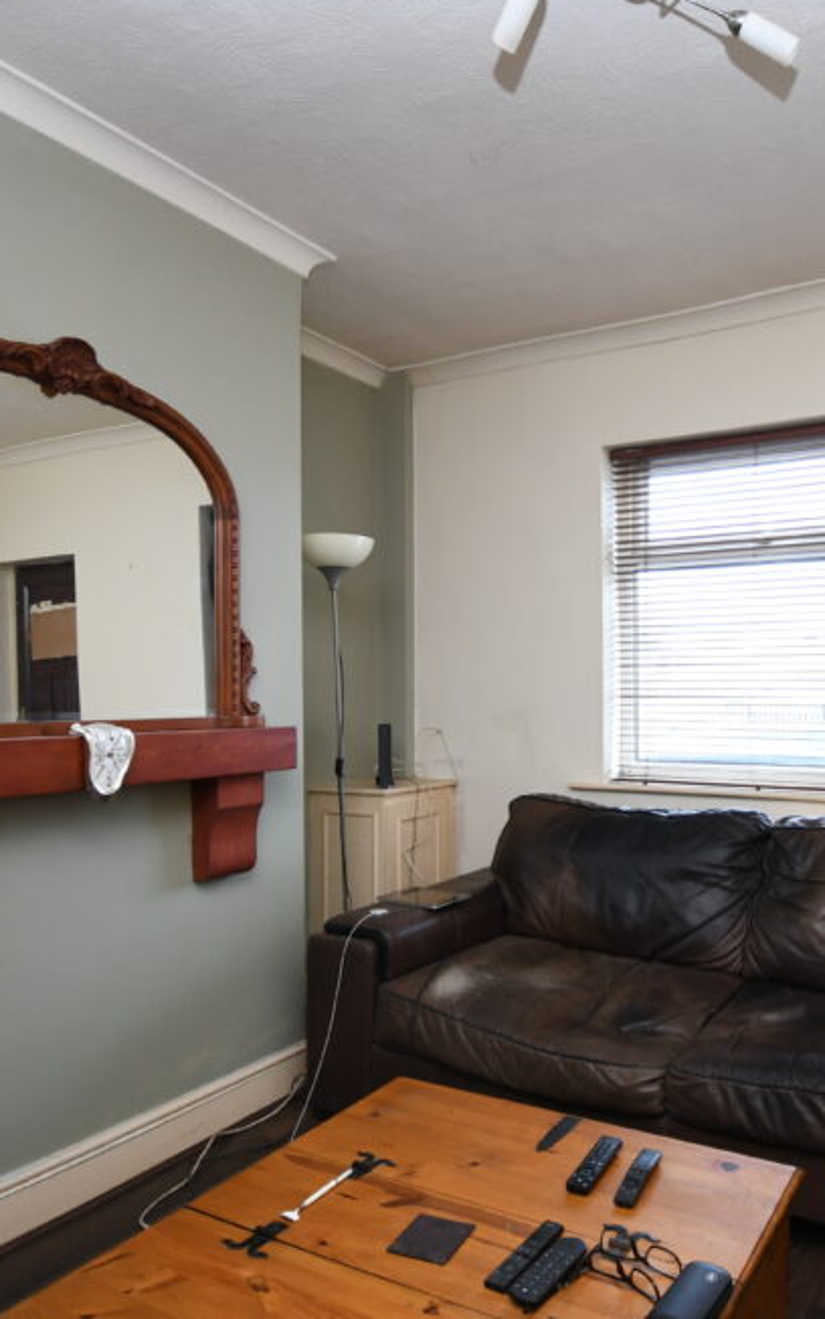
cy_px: 682
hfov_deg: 49.5
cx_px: 599
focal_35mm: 24
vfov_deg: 74.7
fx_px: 863
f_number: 4.5
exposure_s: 1/13
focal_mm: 10
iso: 560
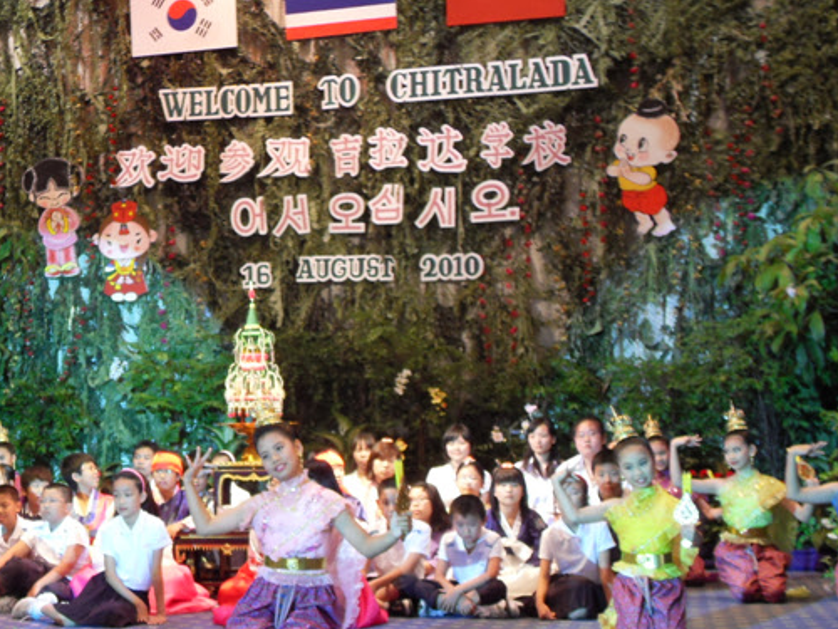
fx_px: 1743
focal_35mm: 72
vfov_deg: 20.4
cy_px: 369
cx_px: 223
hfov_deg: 26.7
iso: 160
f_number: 3.6
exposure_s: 1/60
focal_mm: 9.6
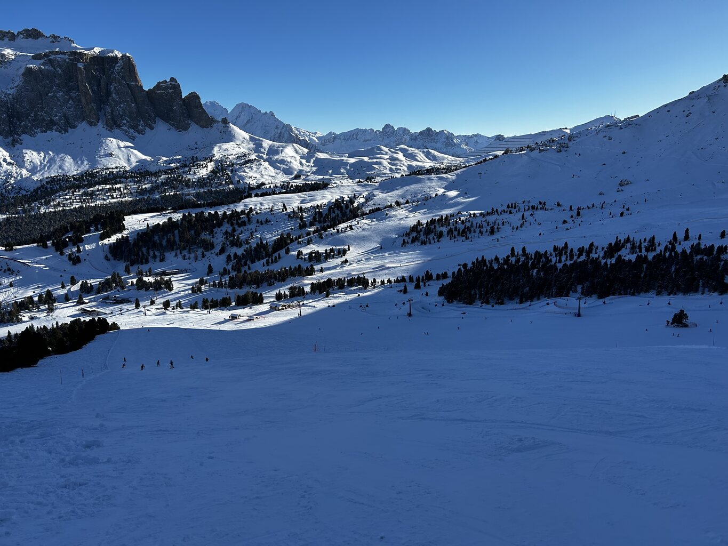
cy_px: 273
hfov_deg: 67.3
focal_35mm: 26
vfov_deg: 53.1
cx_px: 364
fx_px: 547
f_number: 1.5
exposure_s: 1/3831
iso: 50
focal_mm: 5.7
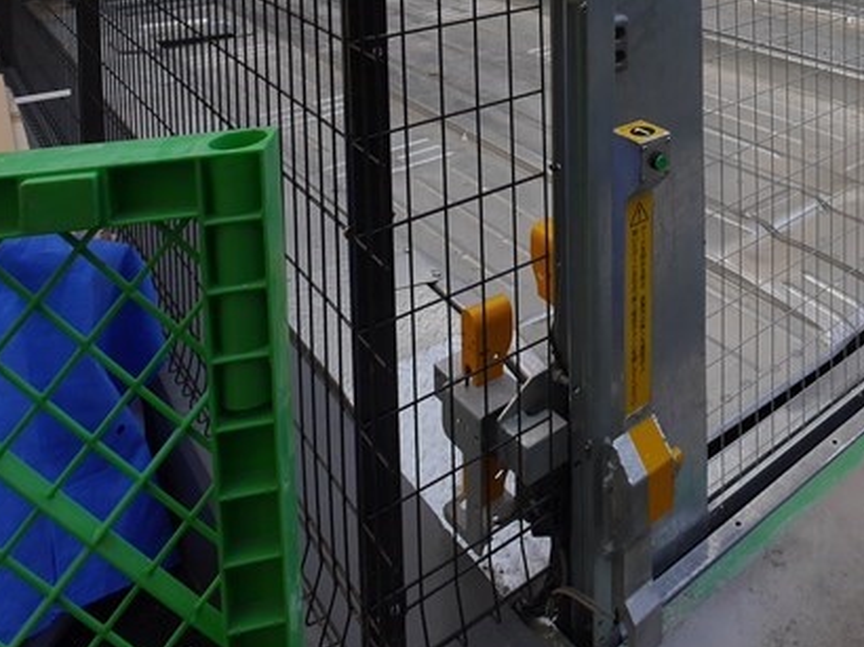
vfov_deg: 32.5
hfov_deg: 49.1
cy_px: -154
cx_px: 712
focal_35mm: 35
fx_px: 873
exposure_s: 1/200
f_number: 5.6
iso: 160
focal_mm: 7
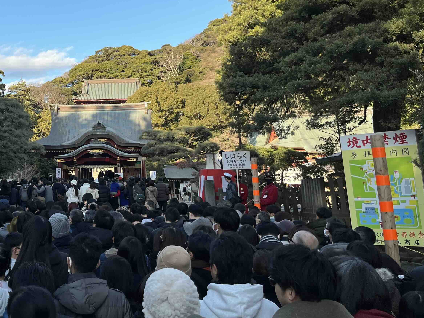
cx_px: 61
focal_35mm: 45
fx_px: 551
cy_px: 66
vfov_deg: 31.4
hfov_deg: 39.7
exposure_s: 1/1355
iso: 50
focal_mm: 5.1
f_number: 1.6
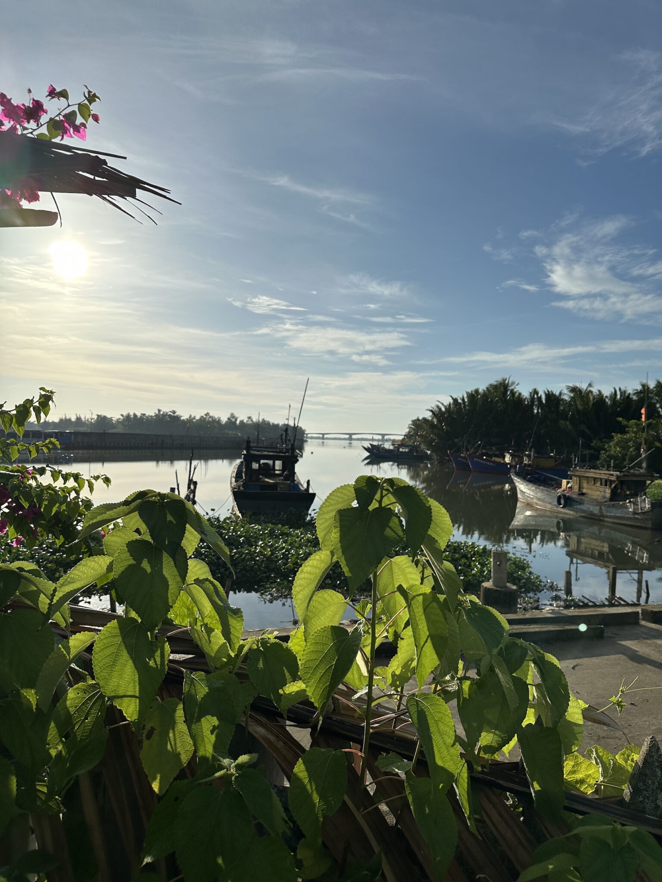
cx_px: 331
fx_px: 612
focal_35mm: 24
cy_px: 441
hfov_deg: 56.8
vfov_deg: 71.6
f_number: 1.78
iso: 80
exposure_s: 1/13699
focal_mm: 6.86
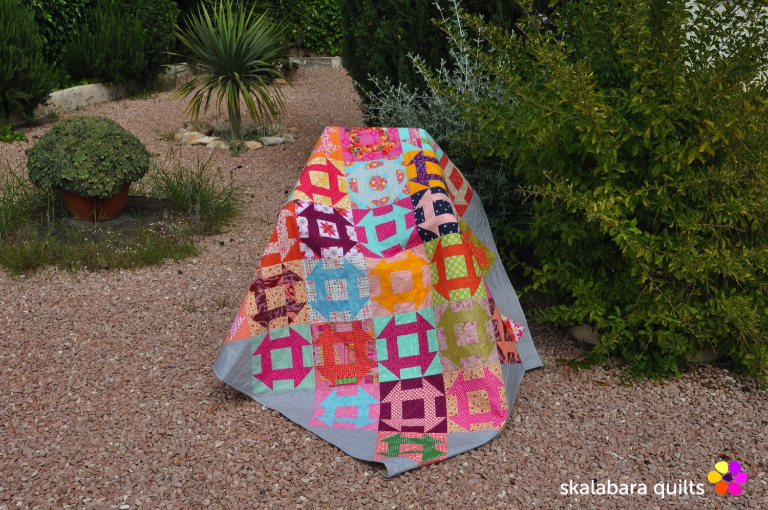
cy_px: 255
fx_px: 895
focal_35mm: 42
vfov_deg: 31.8
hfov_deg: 46.5
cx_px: 384
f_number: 14
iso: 200
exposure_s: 1/200
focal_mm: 28
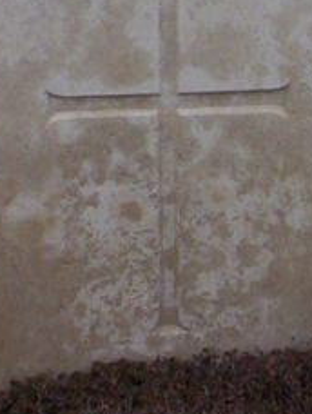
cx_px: 82
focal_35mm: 282
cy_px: -88
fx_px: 3376
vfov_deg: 7.0
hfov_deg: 5.3
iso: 100
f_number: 3.62
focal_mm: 10.76
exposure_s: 1/279
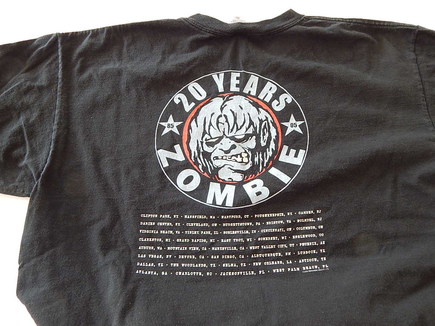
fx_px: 302
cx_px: 215
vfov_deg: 56.8
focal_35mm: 24
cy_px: 161
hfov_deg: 71.6
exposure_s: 1/30
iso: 220
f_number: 3
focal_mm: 4
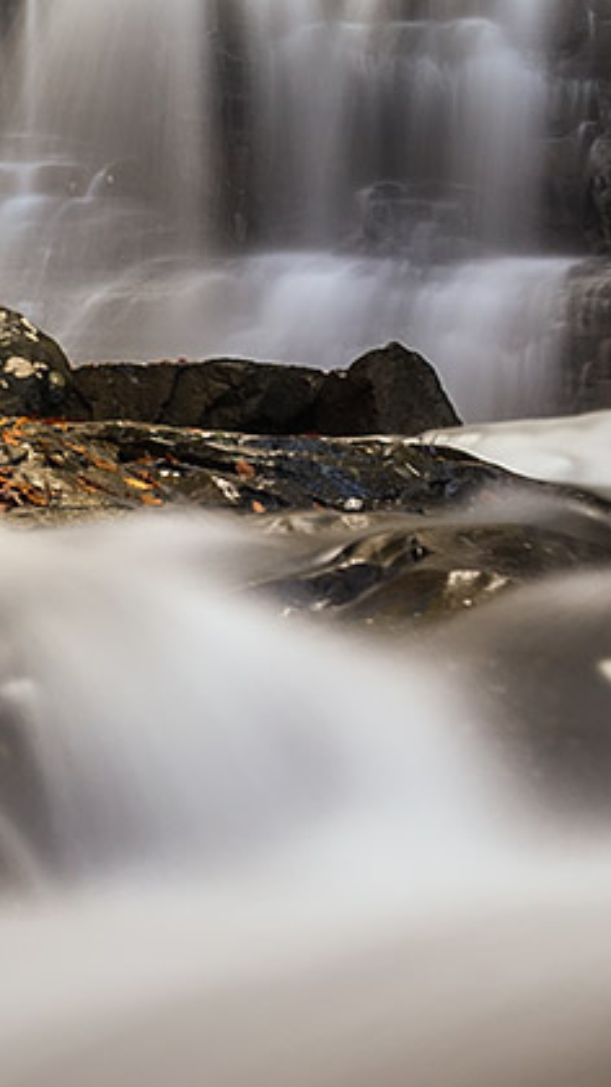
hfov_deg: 8.8
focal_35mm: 133
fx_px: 3834
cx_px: -384
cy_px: -31
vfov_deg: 15.8
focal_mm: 26
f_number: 11
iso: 100
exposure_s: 20
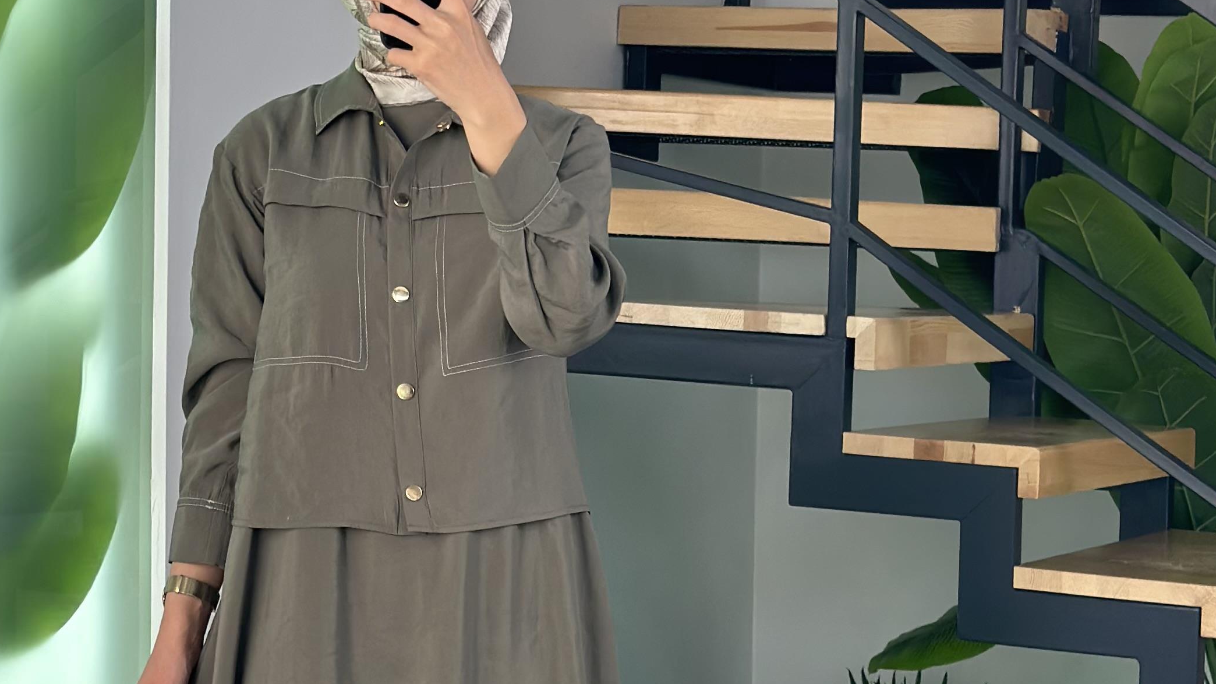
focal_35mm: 101
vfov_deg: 12.0
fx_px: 3256
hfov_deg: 21.1
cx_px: 408
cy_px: 439
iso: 80
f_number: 1.78
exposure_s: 1/295
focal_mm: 6.86
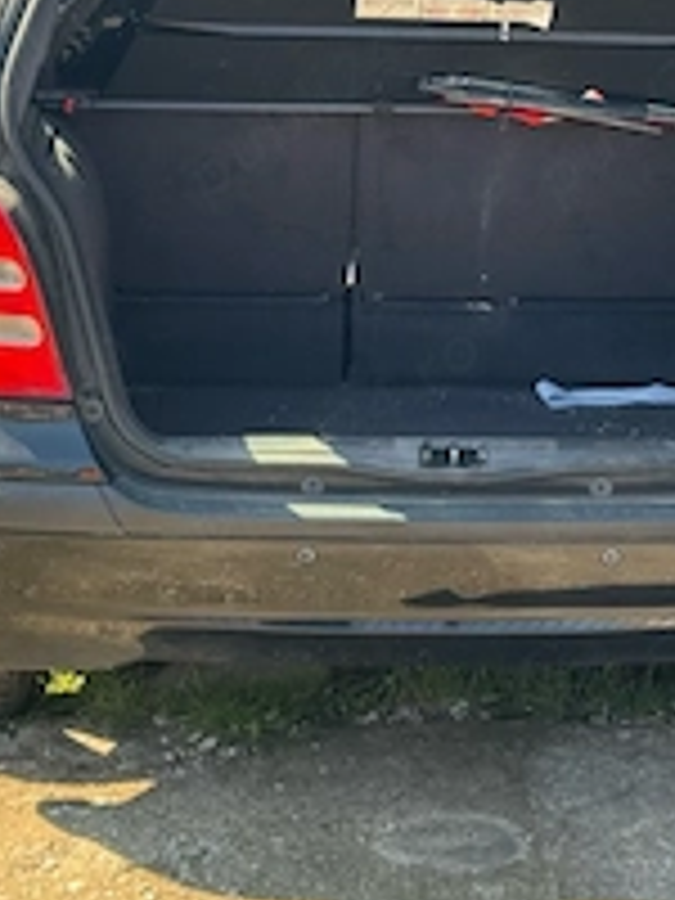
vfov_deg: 20.2
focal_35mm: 96
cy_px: 144
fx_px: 2496
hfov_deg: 15.4
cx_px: 423
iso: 64
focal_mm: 6.76
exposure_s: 1/425
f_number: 1.78
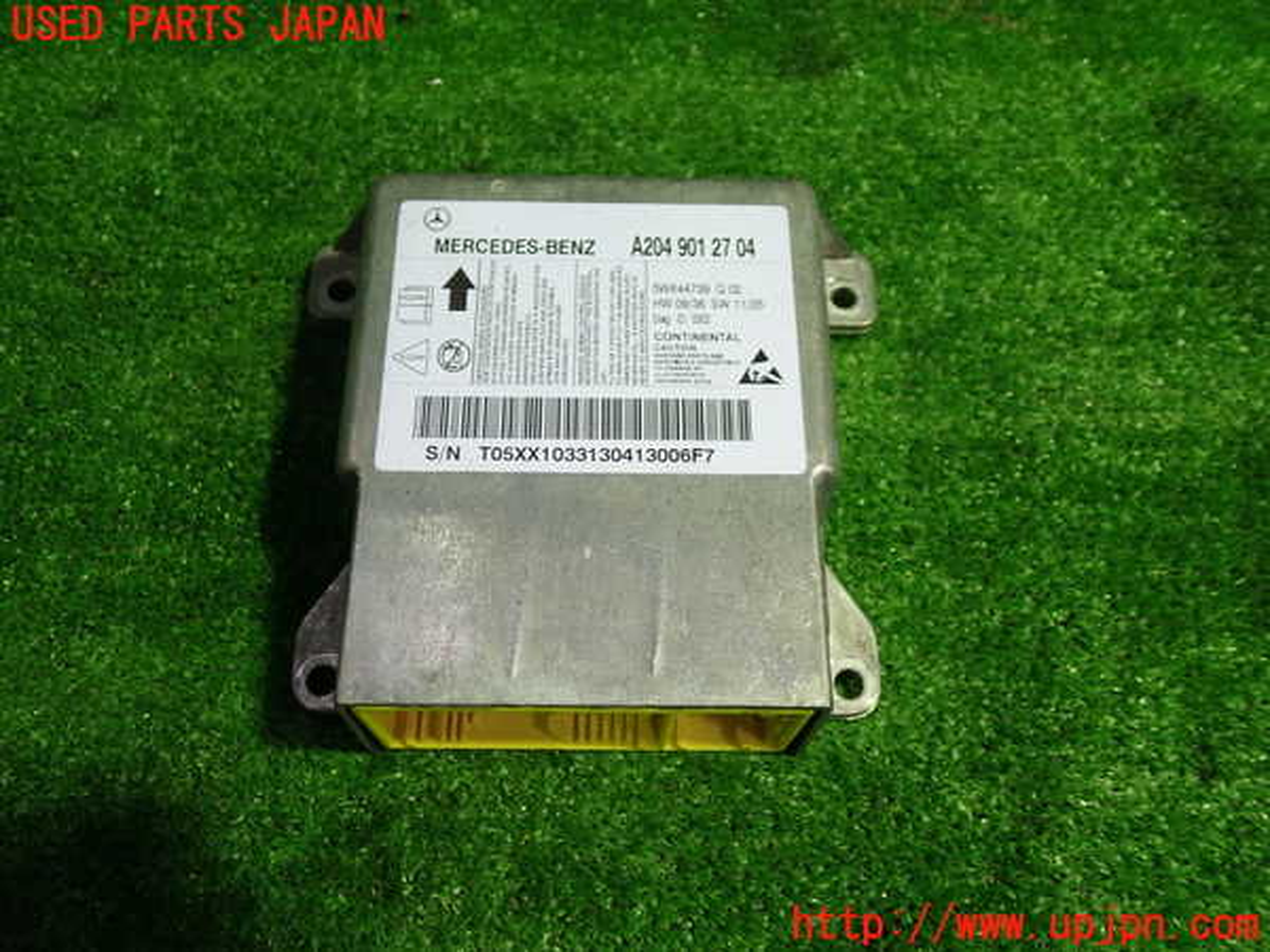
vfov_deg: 46.8
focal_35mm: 30
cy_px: 476
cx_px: 635
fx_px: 1101
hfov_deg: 60.0
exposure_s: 1/50
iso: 200
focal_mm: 5.4
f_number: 2.3
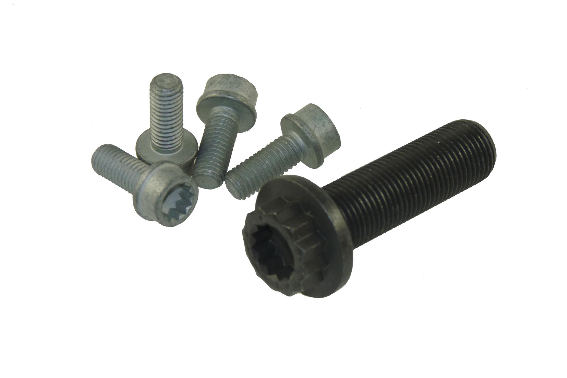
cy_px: 163
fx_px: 2346
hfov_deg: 13.8
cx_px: 277
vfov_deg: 9.2
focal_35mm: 149
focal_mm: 24.5
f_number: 4.5
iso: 100
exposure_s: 1/125
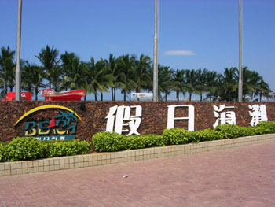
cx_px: 138
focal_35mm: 38
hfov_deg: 48.9
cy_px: 104
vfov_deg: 37.8
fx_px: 302
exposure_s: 1/448
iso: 50
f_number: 5.6
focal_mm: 5.8
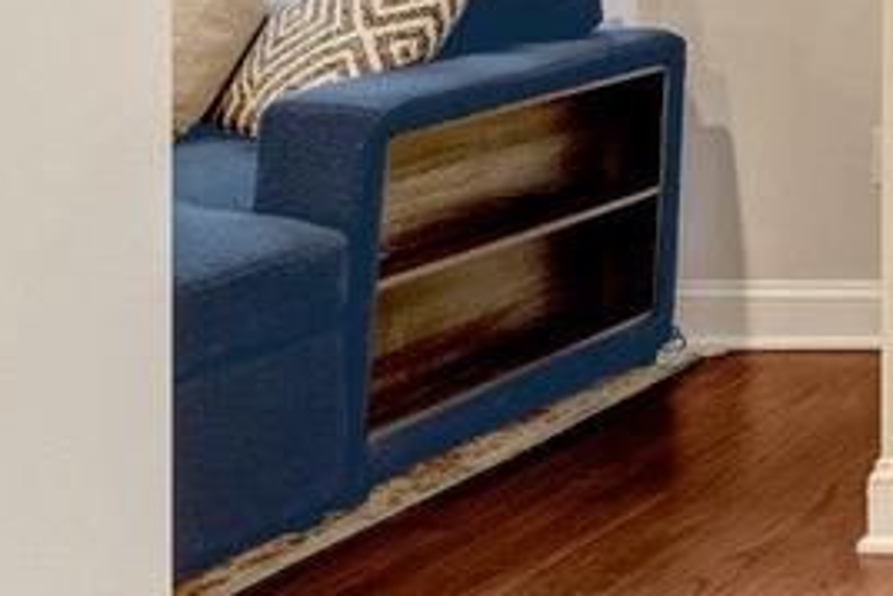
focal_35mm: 86
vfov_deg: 15.0
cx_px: 1883
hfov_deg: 16.5
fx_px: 2134
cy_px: -230
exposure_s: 1/15
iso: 1250
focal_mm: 16
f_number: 8
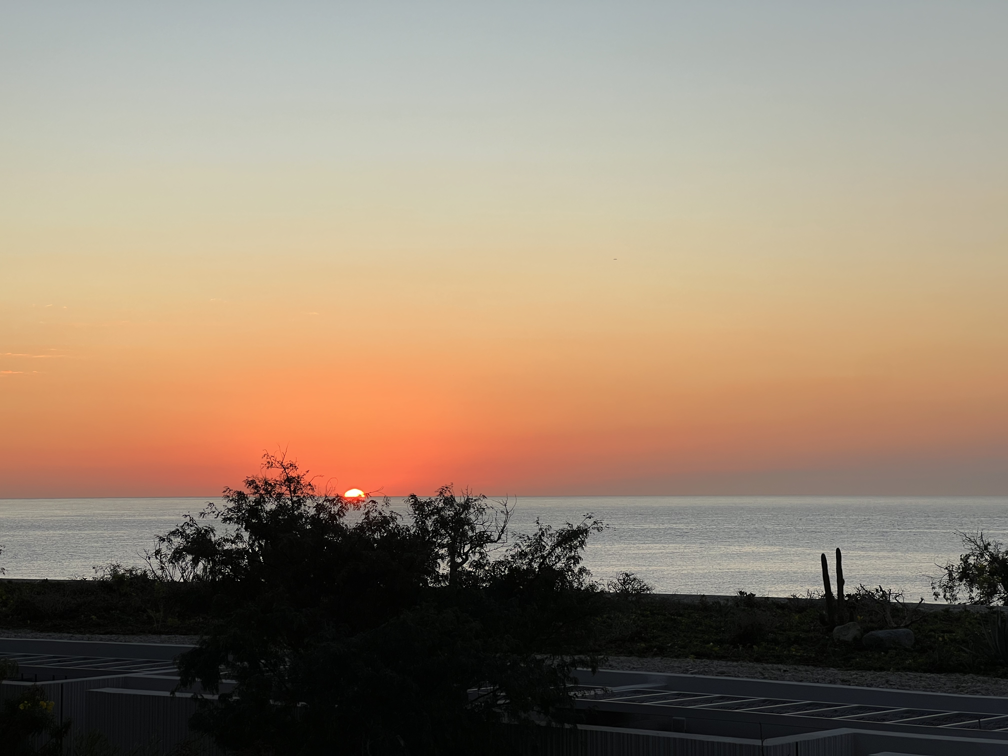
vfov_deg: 19.1
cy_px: 378
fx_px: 2242
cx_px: 504
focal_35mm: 77
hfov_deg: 25.3
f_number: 2.8
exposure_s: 1/296
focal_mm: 9
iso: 32
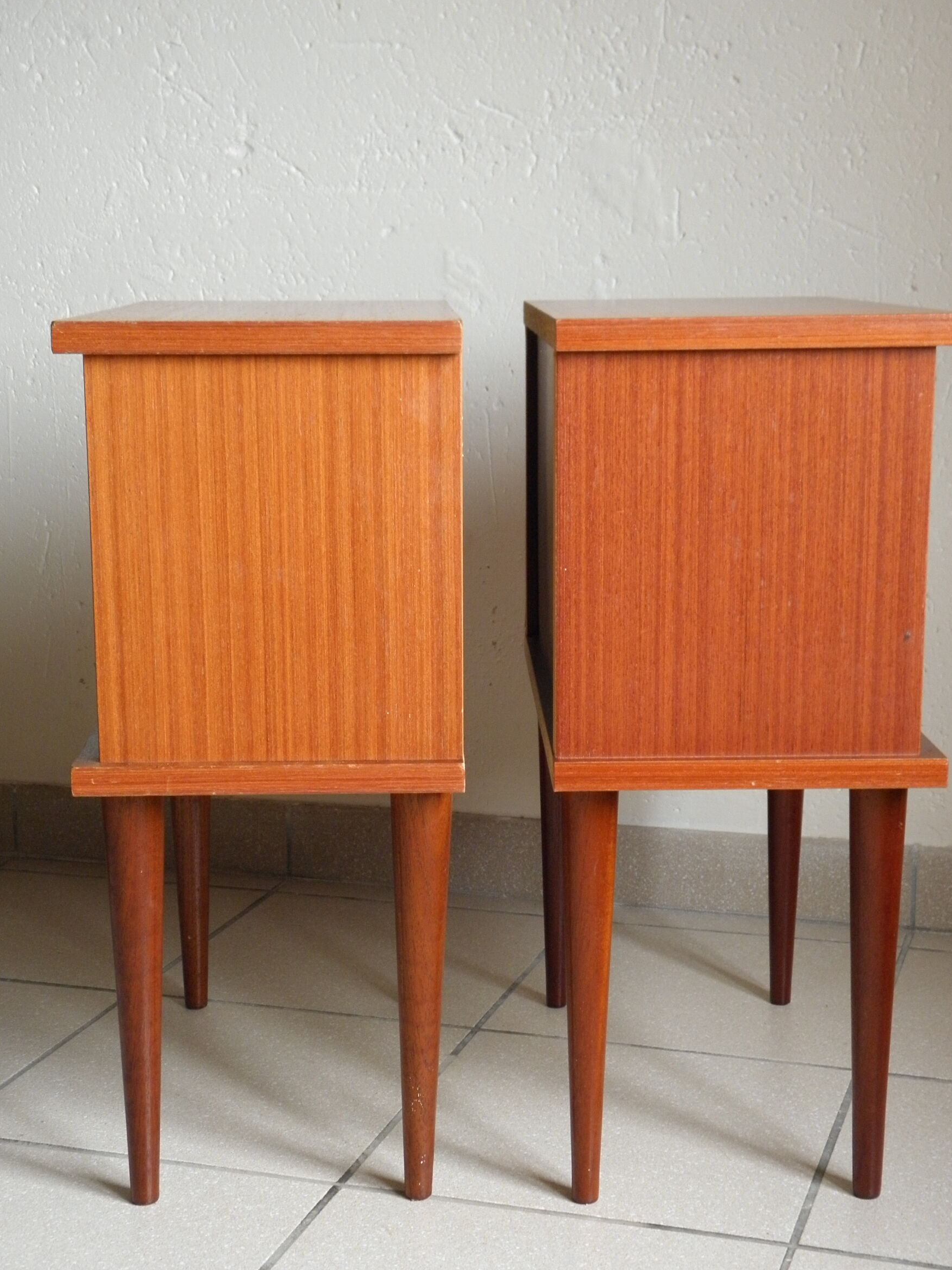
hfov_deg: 26.6
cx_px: 462
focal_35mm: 55
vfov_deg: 34.9
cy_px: 670
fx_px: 2017
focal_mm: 9.1
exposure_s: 1/10
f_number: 4
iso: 200
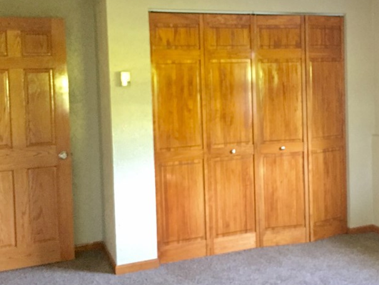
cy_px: 113
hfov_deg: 38.4
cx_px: 258
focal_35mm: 49
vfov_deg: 29.6
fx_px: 537
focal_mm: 4.15
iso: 500
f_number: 2.2
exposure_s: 1/15
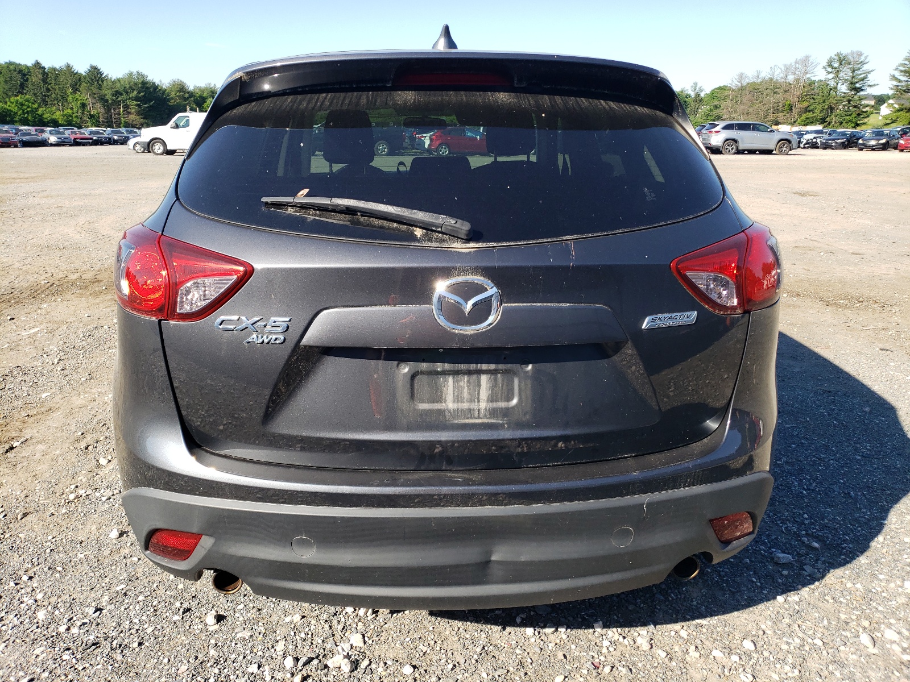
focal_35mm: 26
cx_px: 455
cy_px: 341
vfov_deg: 53.1
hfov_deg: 67.3
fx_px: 683
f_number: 1.5
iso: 50
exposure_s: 1/1250
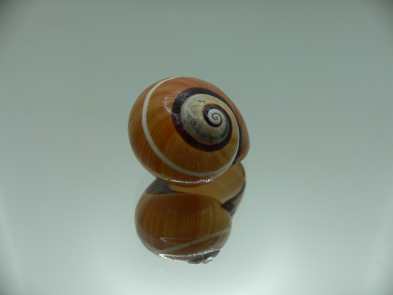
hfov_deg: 52.6
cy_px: 148
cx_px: 196
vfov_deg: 40.7
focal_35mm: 35
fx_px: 397
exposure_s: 1/80
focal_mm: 4.6
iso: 80
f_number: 2.8
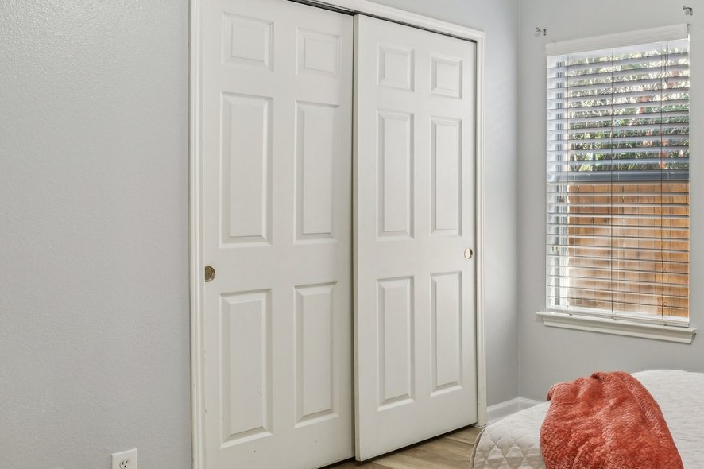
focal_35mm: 37
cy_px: 218
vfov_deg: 35.9
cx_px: 638
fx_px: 723
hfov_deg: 46.6
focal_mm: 16
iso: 400
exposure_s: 1/6
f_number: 8
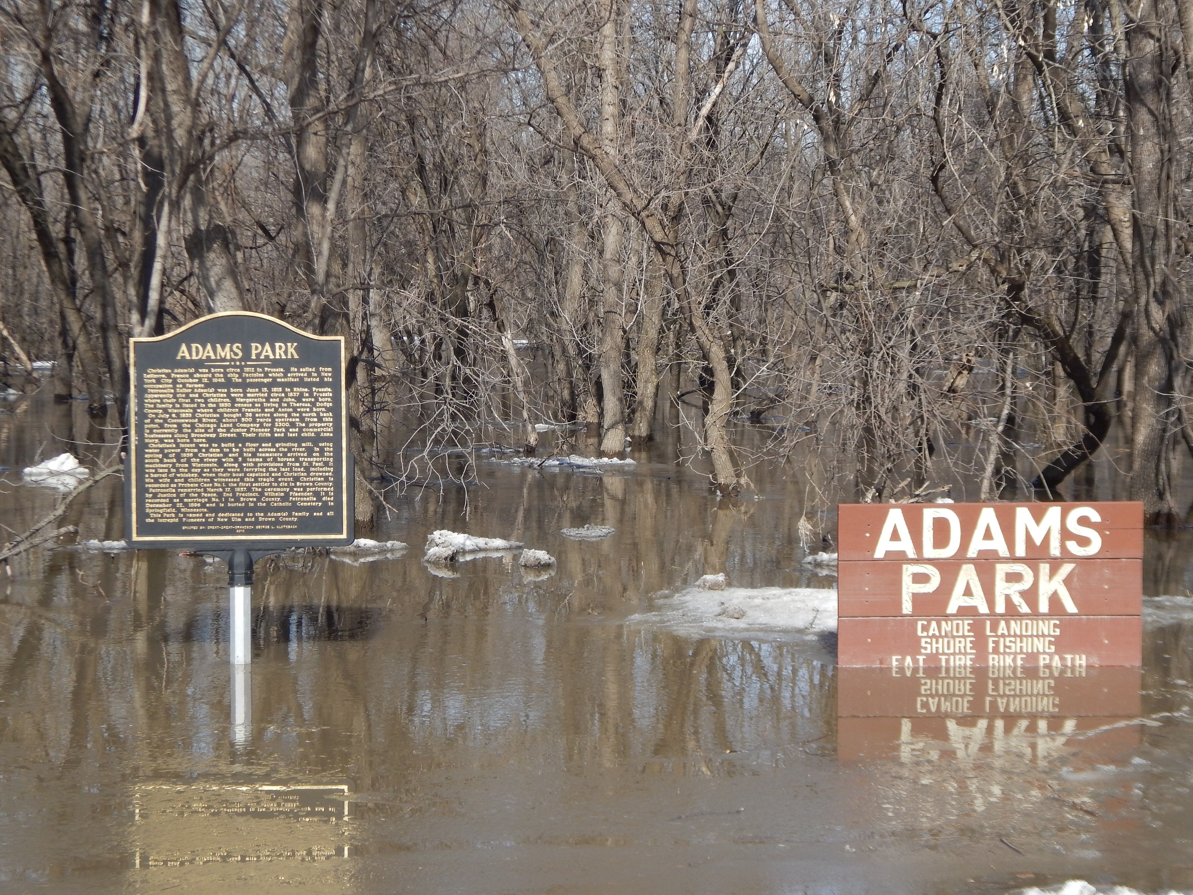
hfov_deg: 31.7
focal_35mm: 61
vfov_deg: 24.0
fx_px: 2102
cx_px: 596
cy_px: 448
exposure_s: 1/800
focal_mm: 10.9
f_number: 4
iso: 125
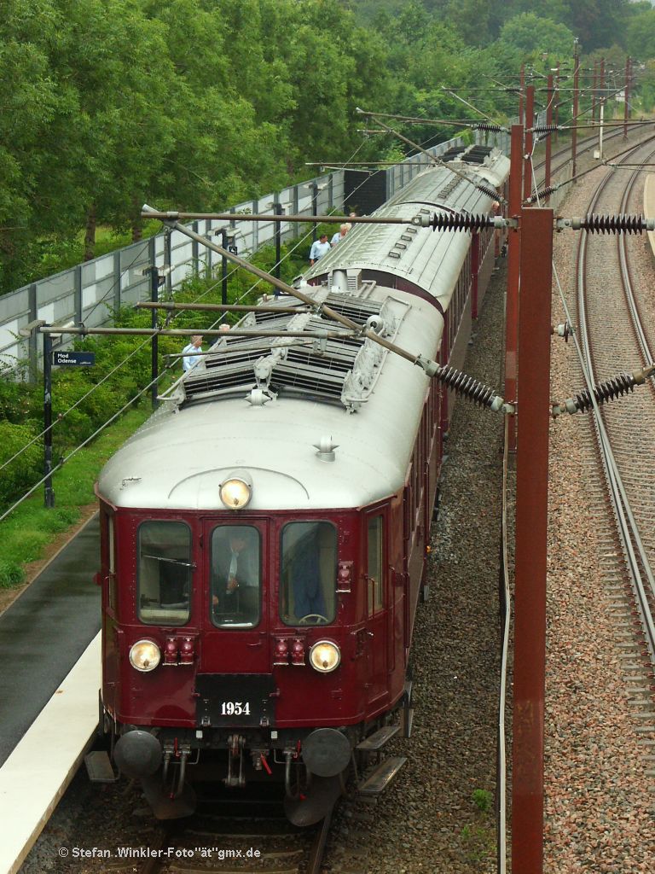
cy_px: 437
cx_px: 328
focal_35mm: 113
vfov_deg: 17.4
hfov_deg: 13.1
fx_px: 2851
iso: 200
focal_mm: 28.87
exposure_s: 1/500
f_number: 5.6
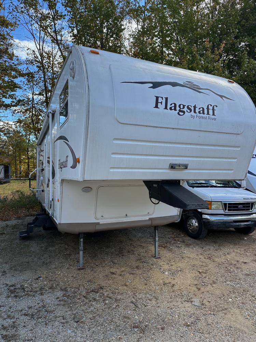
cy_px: 171
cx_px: 128
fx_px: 237
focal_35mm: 24
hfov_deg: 56.8
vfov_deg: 71.6
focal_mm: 6.86
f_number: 1.78
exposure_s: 1/1304
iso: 80
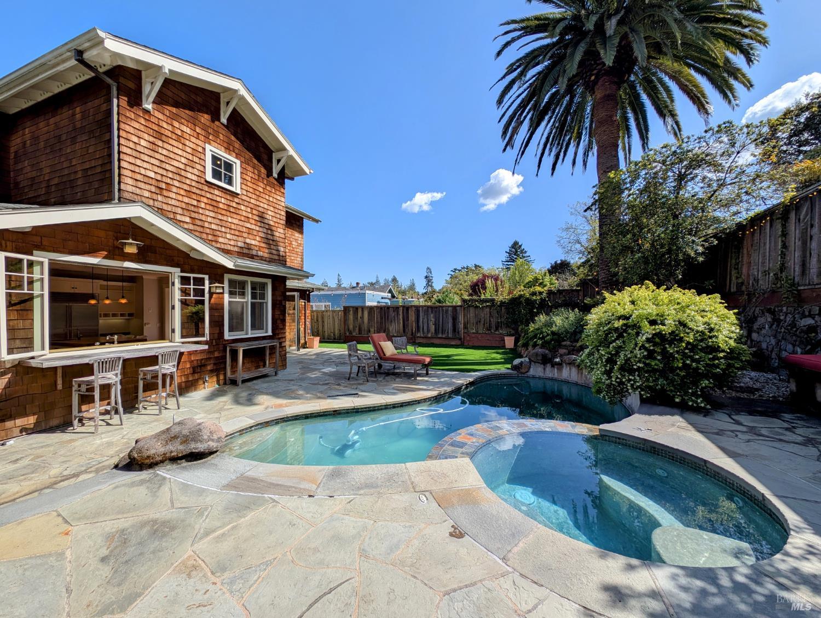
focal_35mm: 12
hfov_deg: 110.5
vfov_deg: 94.6
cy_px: 309
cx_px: 410
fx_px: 285
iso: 37
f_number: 1.95
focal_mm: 2.23
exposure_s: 1/1953
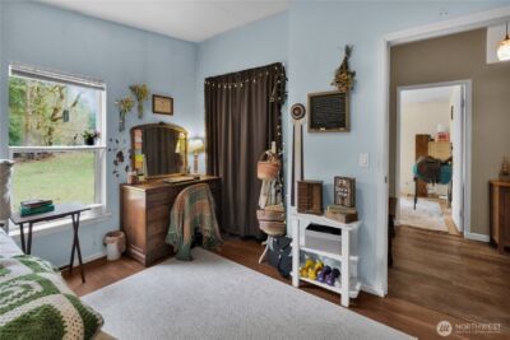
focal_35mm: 15
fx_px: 213
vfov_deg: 77.4
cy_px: 170
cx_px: 255
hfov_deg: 100.4
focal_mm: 10
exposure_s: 1/100
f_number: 8
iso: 2500
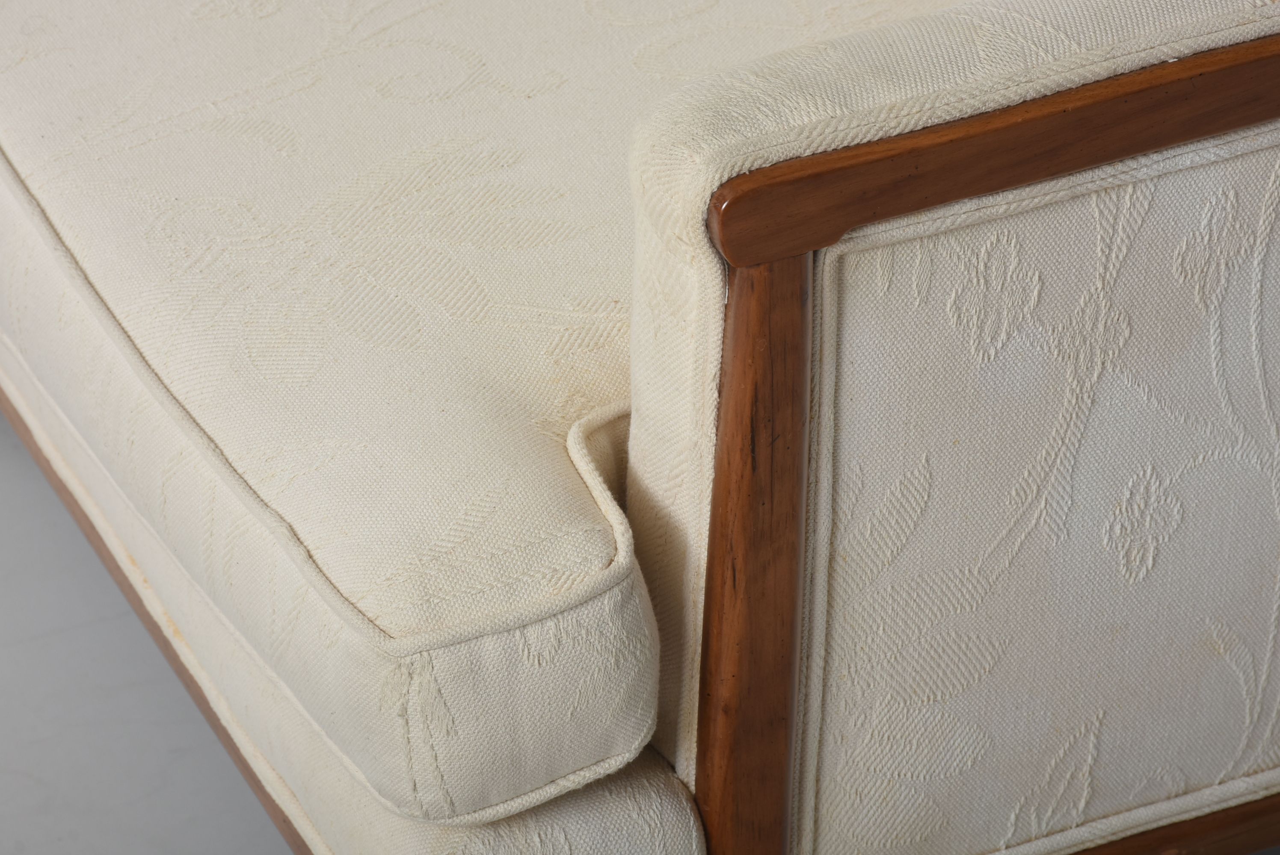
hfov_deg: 16.1
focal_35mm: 128
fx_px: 4537
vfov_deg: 10.8
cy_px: 428
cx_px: 640
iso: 200
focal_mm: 85
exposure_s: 1/200
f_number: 14
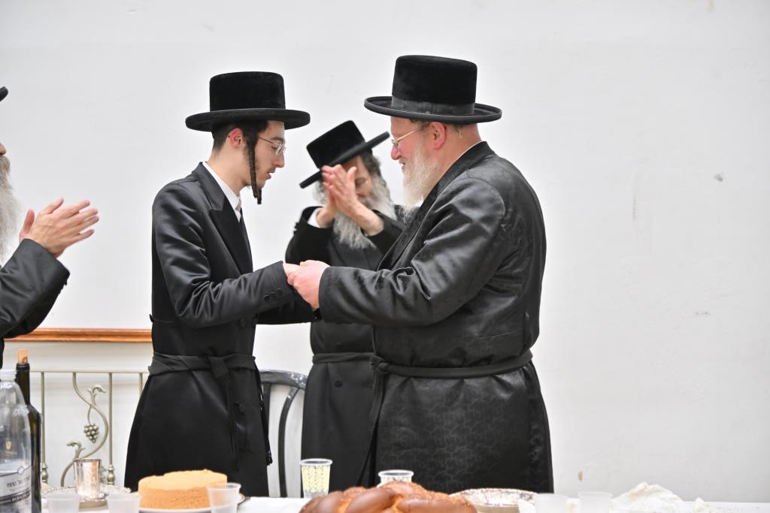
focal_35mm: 75
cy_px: 256
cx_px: 385
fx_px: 1604
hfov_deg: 27.0
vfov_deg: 18.2
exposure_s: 1/200
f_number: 4
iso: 1250
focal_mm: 75
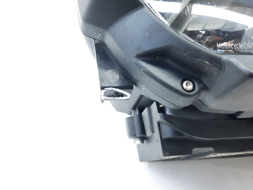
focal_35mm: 28
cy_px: 98
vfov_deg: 49.8
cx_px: 116
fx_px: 205
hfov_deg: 63.3
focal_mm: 4.6
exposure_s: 1/50
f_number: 2
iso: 320
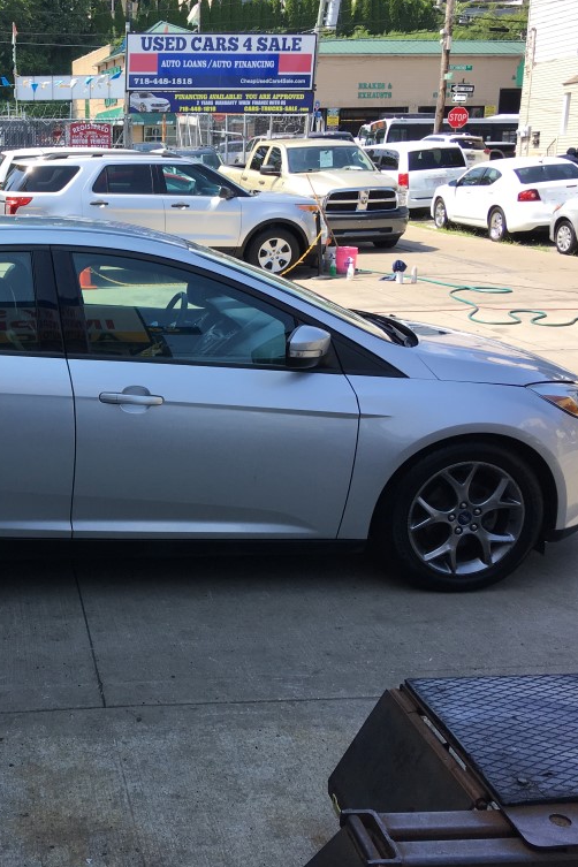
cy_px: 431
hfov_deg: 31.2
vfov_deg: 47.4
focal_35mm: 41
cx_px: 60
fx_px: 987
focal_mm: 4.15
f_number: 2.2
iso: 25
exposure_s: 1/605
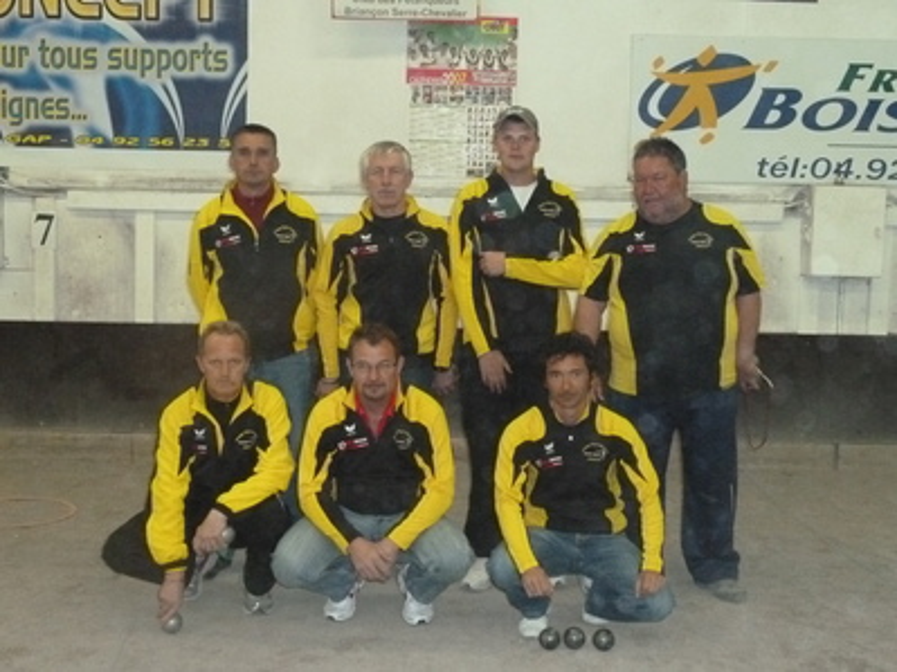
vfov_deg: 32.9
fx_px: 1140
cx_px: 448
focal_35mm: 44
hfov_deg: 43.0
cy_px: 336
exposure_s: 1/30
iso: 1000
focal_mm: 7.3
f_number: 5
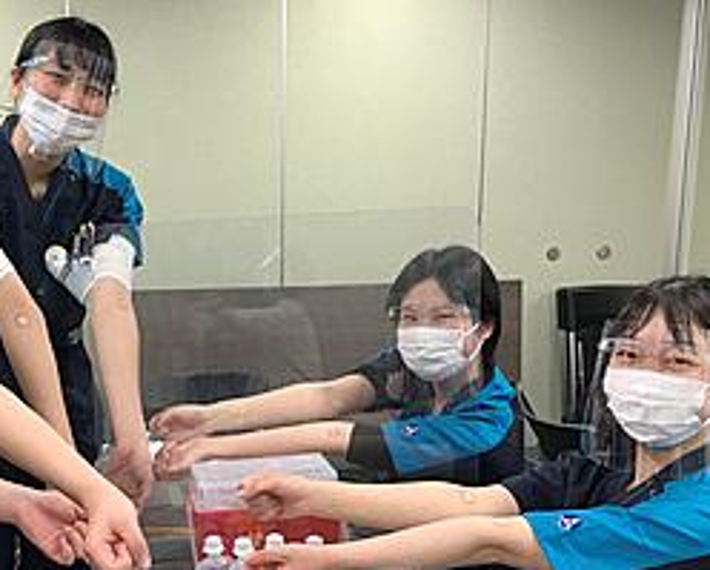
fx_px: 926
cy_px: 361
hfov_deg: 41.2
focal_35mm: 44
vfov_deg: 34.0
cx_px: 218
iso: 32
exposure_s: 1/33
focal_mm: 3.99
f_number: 1.8
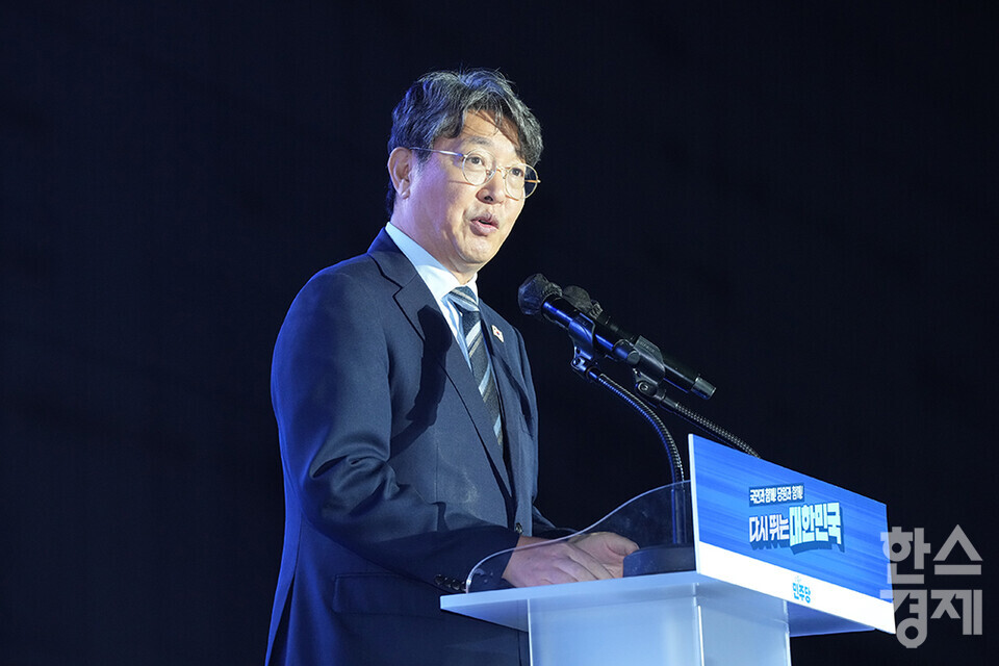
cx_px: 500
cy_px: 333
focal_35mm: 200
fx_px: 5550
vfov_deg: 6.9
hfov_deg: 10.3
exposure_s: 1/160
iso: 3200
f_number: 6.3
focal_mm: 200
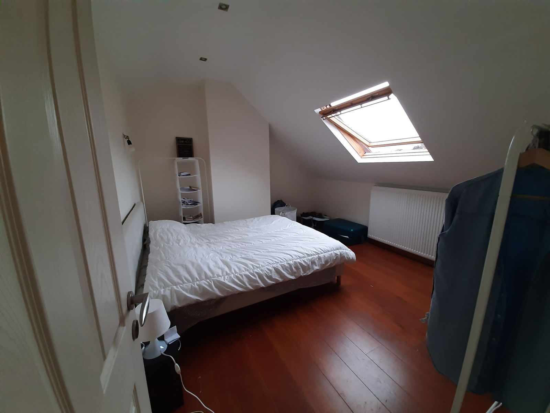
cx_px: 275
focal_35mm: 13
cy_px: 206
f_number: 2.2
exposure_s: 1/25
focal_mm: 1.42
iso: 250
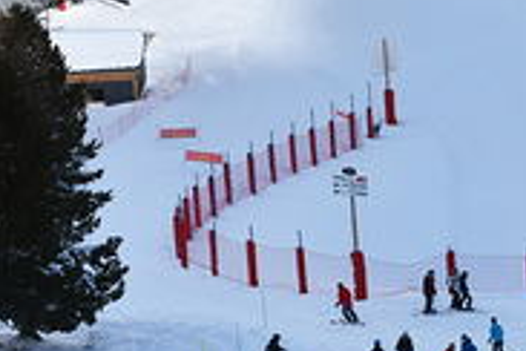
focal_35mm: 308
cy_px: -53
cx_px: 753
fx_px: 4500
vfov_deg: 4.5
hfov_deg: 6.6
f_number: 7.1
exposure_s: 1/3200
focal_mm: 48
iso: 400
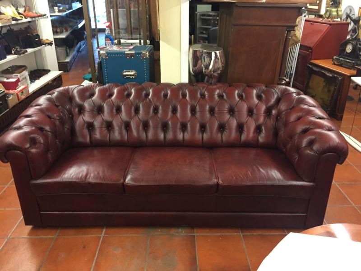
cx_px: 180
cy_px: 136
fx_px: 302
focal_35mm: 29
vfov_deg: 48.2
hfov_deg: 61.7
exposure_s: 1/33
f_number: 2.2
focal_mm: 4.15
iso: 250
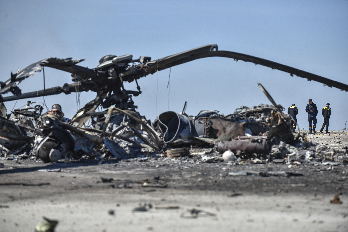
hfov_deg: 13.7
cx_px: 174
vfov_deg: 9.2
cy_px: 116
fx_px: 1450
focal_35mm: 150
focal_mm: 150
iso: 500
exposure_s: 1/4000
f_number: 5
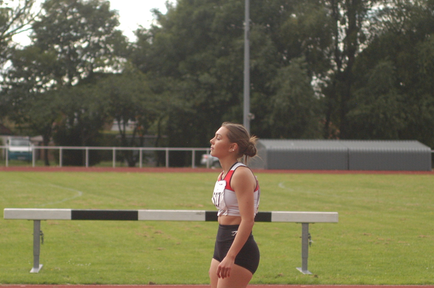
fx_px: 2059
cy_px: 153
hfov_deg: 12.0
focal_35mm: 171
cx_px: 228
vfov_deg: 8.0
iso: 640
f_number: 2.8
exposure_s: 1/4000
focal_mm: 70
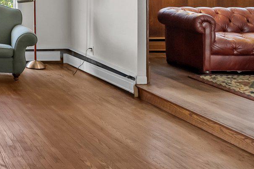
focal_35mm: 54
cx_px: -93
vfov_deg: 24.0
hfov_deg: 28.6
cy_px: 1
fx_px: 381
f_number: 8
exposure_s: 1/30
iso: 2000
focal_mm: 16
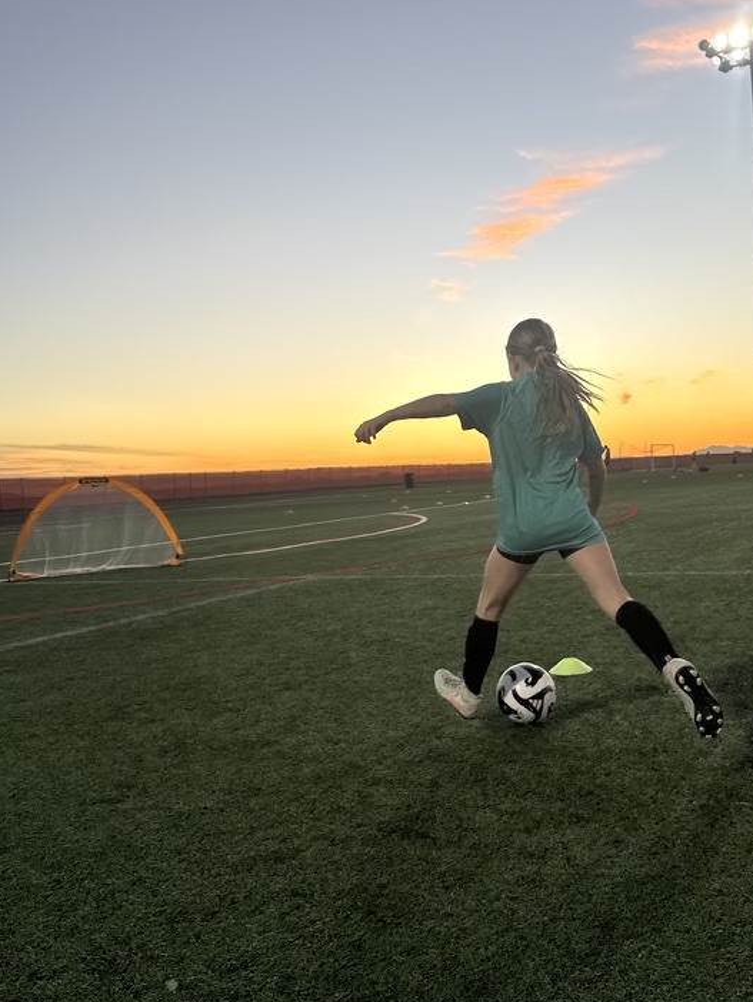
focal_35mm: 35
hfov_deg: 40.4
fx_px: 1015
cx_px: 477
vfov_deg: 52.6
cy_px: 492
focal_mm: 6.76
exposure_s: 1/448
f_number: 1.78
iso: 80
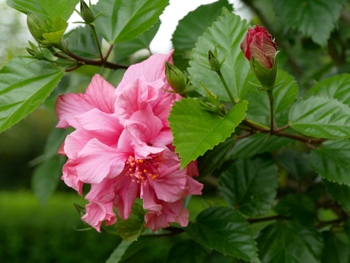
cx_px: 175
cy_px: 132
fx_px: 1112
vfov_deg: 13.5
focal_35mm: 110
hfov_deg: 17.9
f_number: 5.1
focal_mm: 55
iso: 200
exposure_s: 1/160
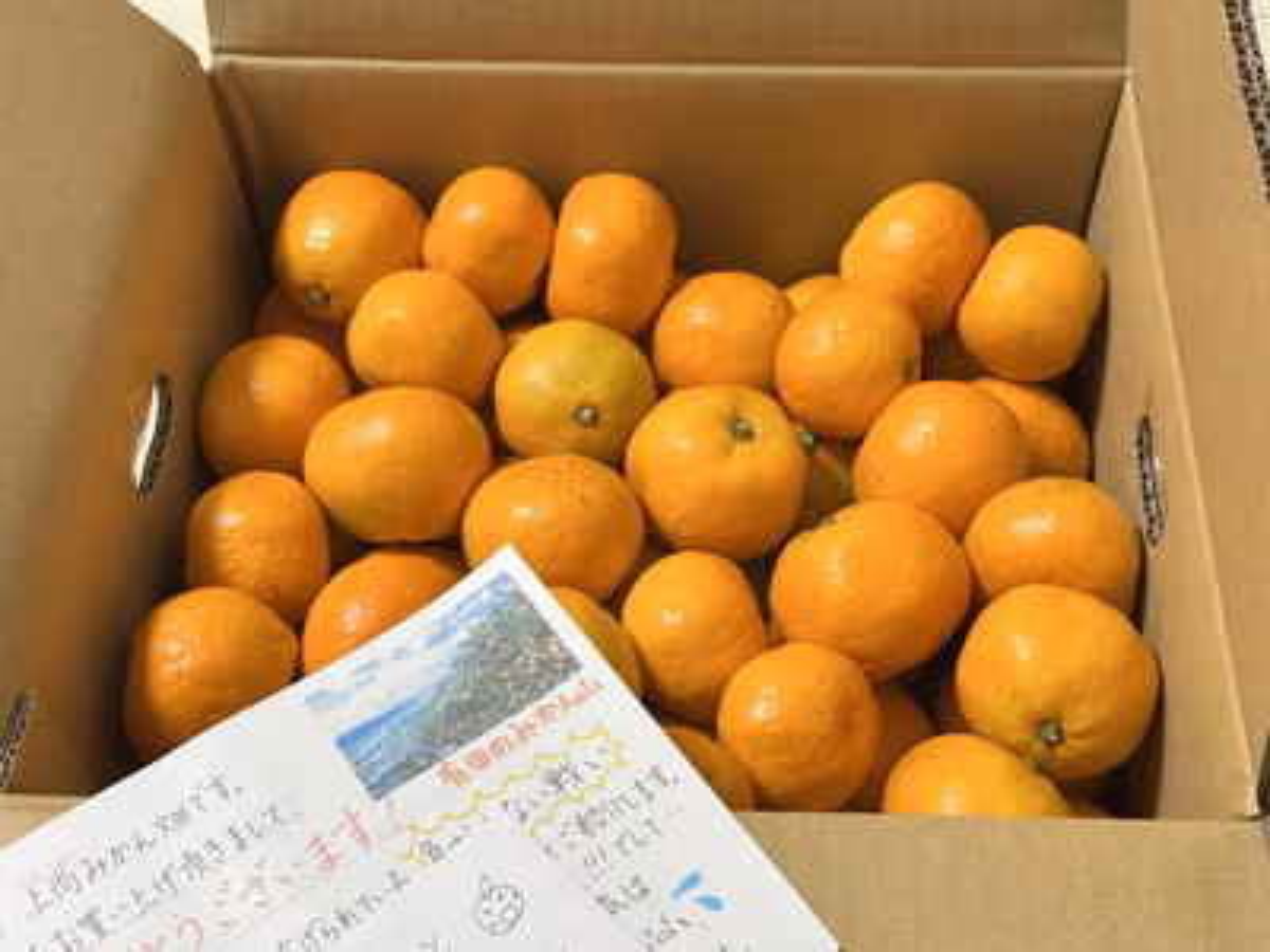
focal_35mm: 48
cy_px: 476
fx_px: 1761
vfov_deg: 30.3
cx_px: 635
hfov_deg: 39.7
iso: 160
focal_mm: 6.86
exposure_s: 1/50
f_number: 1.78
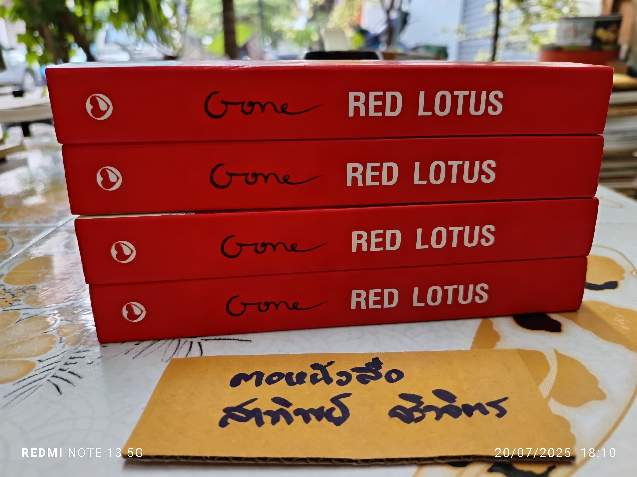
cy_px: 238
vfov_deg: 56.8
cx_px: 318
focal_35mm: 24
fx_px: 442
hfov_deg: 71.6
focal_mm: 5.31
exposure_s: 1/33.3
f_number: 1.7
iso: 1196
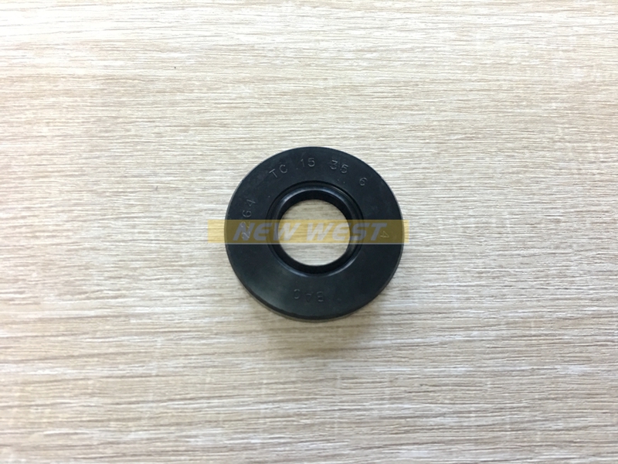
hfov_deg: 61.7
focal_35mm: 29
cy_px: 232
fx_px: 518
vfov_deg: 48.2
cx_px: 309
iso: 80
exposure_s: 1/10
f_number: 2.2
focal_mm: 4.15
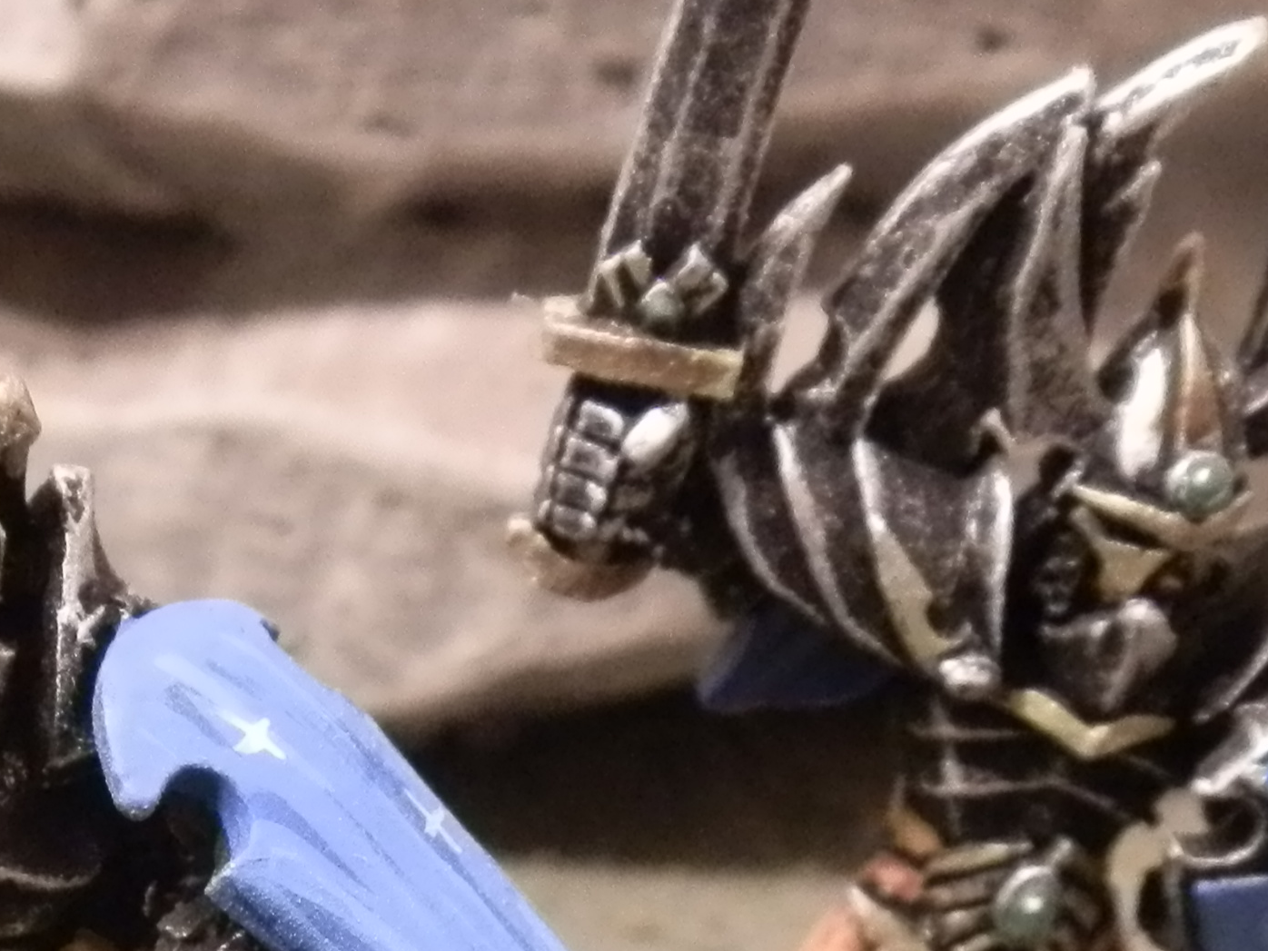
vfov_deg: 16.5
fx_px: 3150
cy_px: 1122
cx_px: 321
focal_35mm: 86
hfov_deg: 22.5
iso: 400
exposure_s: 1/60
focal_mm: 5
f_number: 3.1
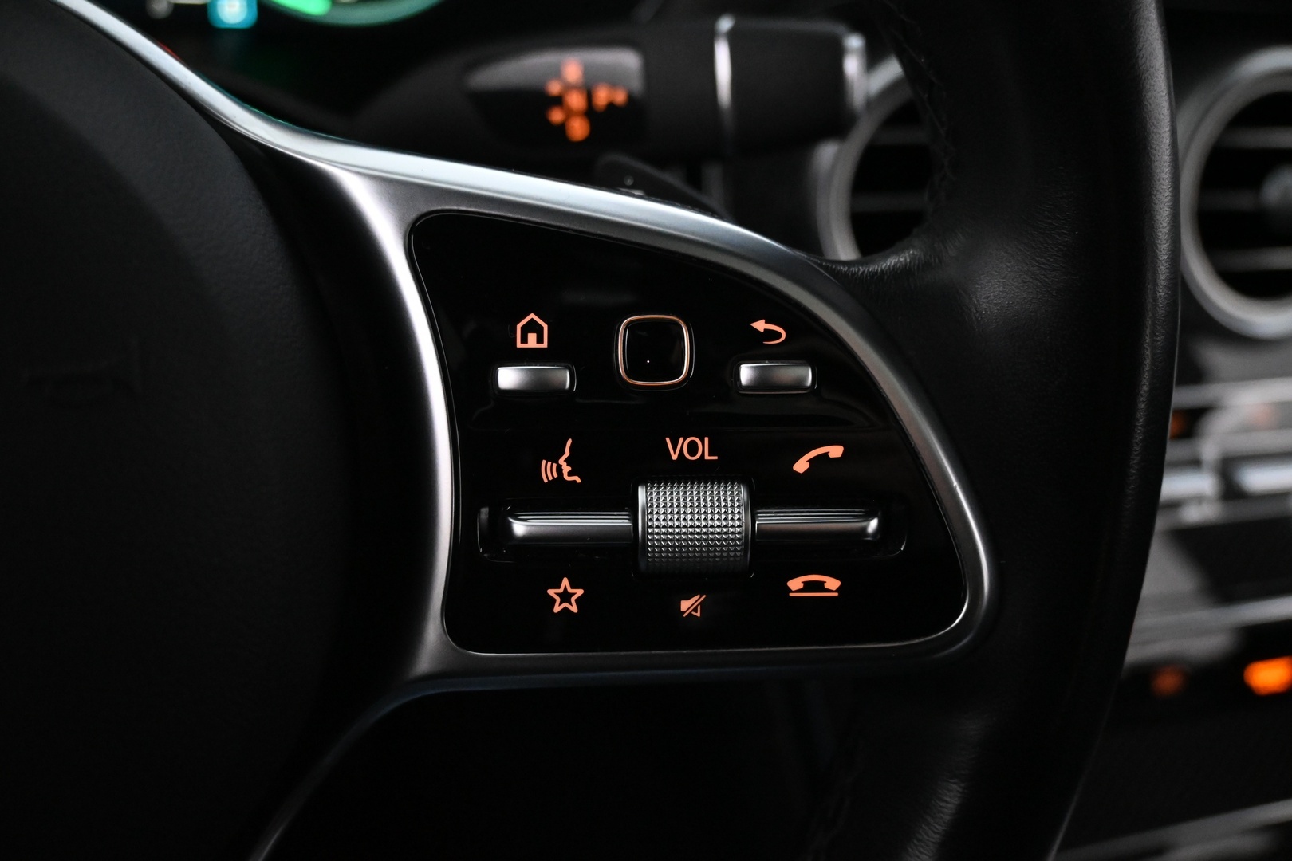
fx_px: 1184
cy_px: 430
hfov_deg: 57.2
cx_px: 646
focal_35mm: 33
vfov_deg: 40.0
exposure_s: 1/40
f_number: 4
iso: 5000
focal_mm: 22
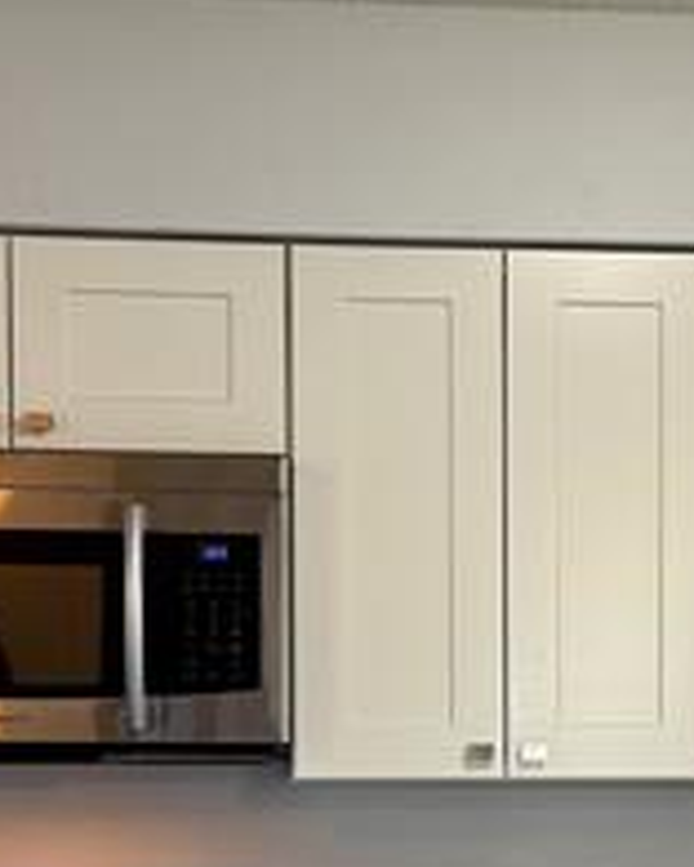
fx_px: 2465
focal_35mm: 96
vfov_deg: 19.6
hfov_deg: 15.9
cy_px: 760
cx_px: 547
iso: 100
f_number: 1.78
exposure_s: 1/60
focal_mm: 6.76
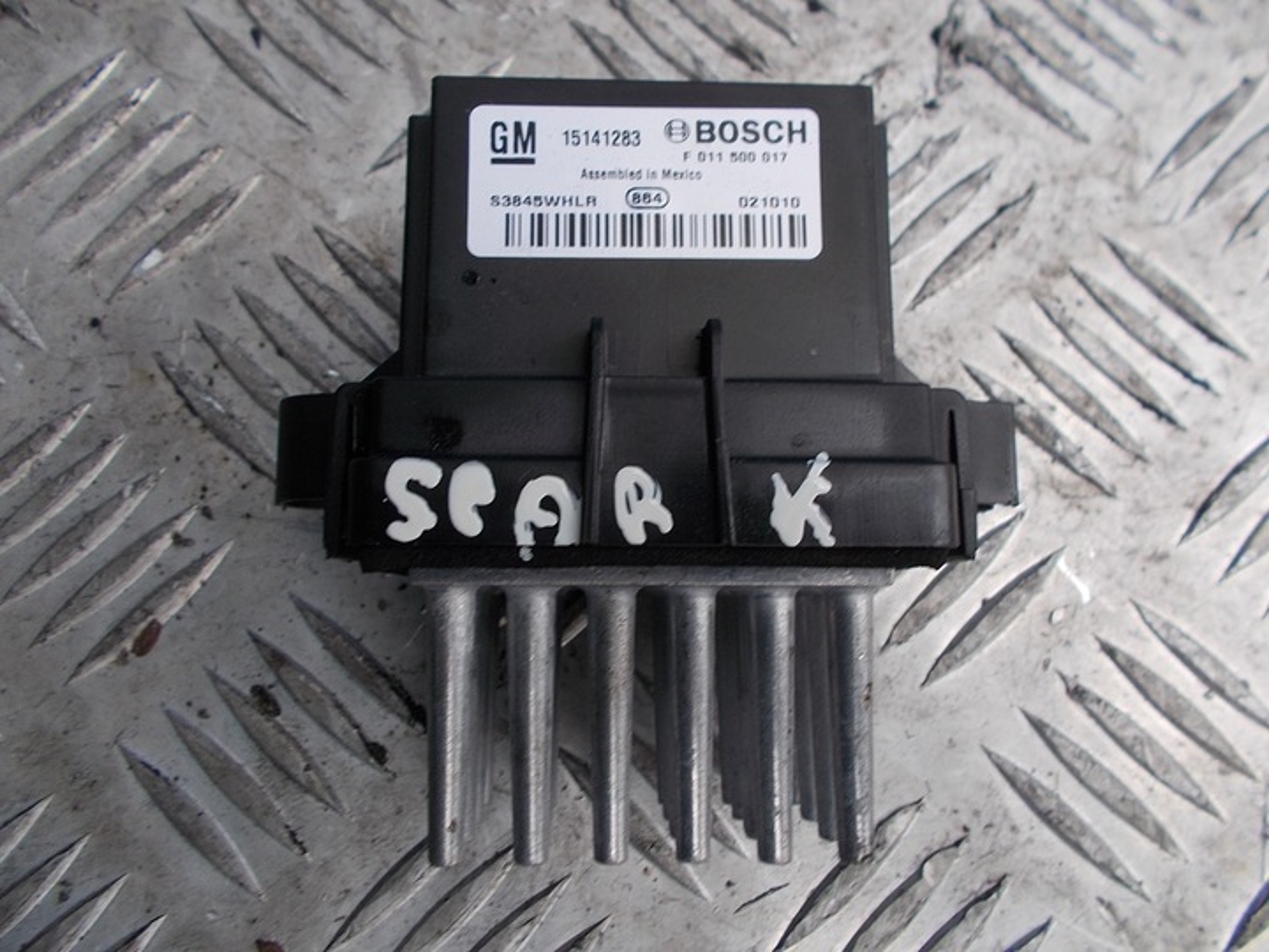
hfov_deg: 67.3
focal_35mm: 26
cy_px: 476
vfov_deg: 53.1
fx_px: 953
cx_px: 634
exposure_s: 1/60
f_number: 3.2
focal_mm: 4.6
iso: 80
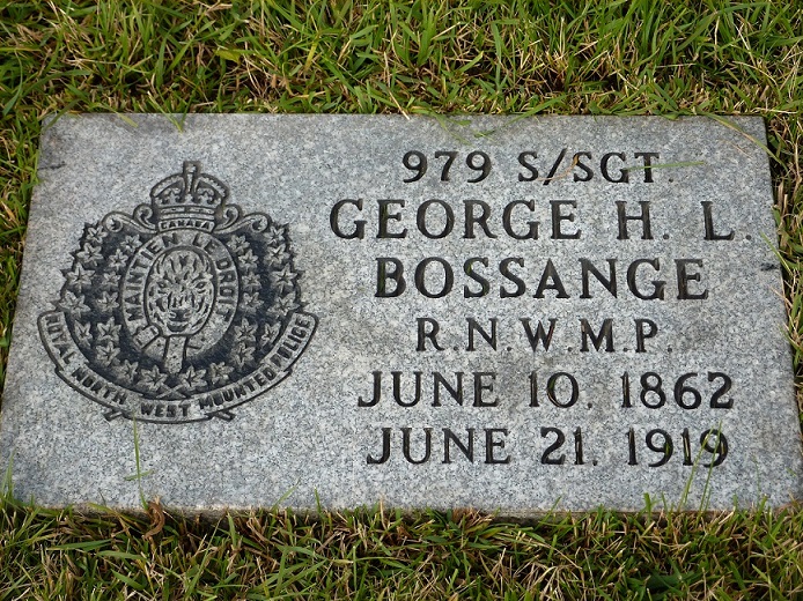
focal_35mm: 78
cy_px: 300
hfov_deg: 25.0
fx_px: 1809
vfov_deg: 18.9
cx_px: 402
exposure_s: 1/200
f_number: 4.2
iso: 80
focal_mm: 12.8
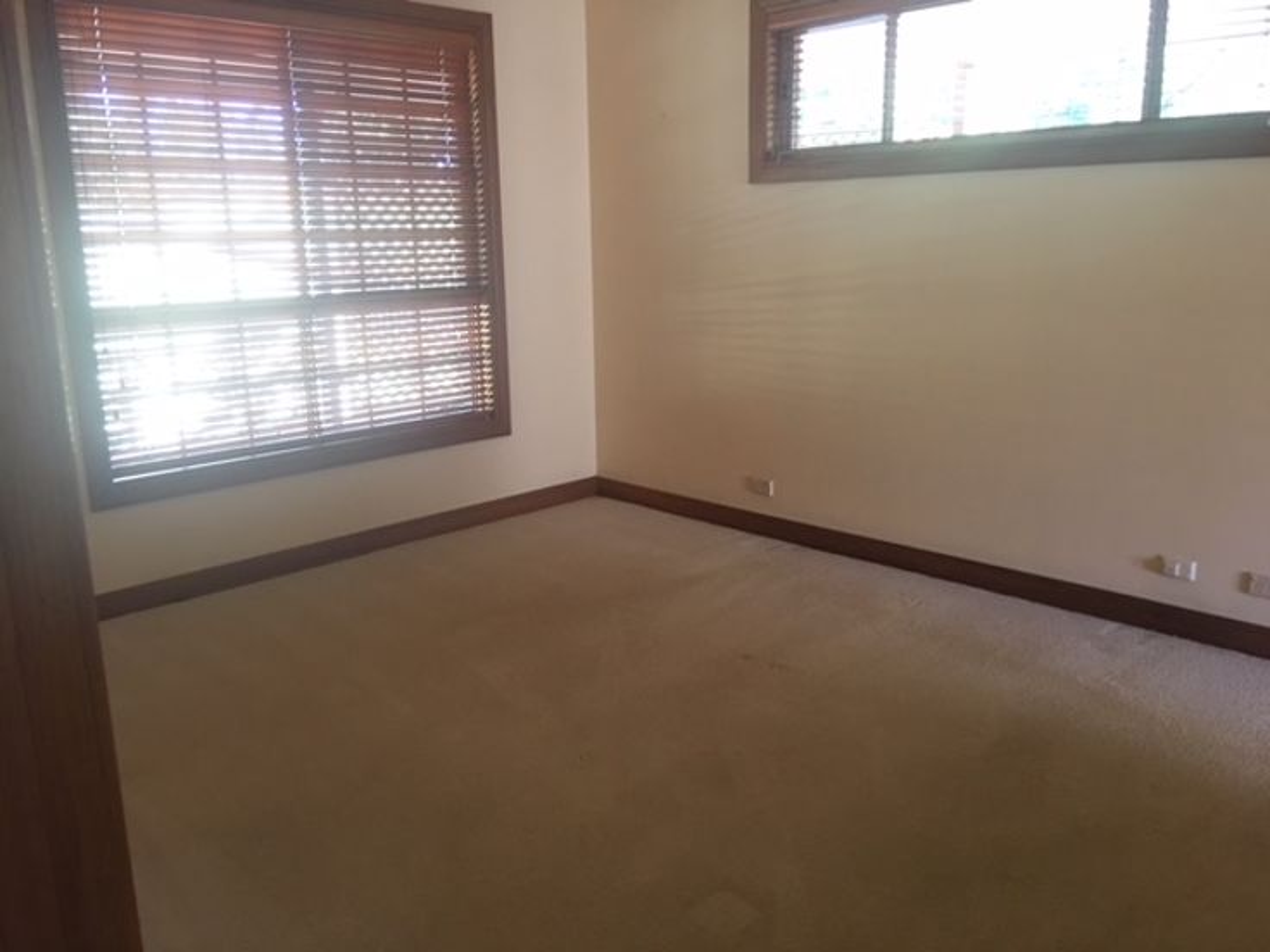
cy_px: 476
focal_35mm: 29
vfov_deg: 48.2
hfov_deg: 61.7
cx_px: 635
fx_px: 1064
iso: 80
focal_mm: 4.15
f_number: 2.2
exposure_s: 1/17
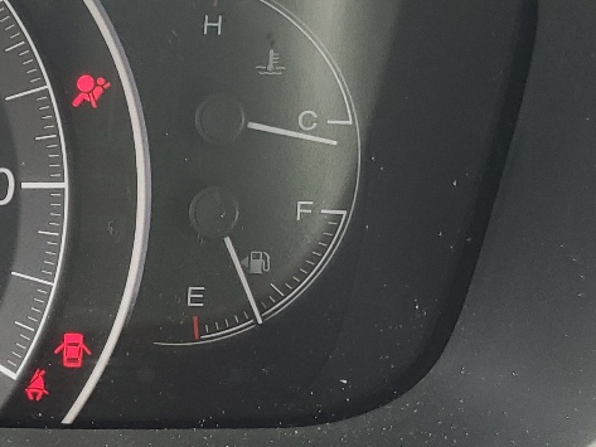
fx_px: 1516
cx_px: -281
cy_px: 135
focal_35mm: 88
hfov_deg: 19.6
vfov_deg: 16.7
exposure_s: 1/192
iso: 50
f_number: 1.5
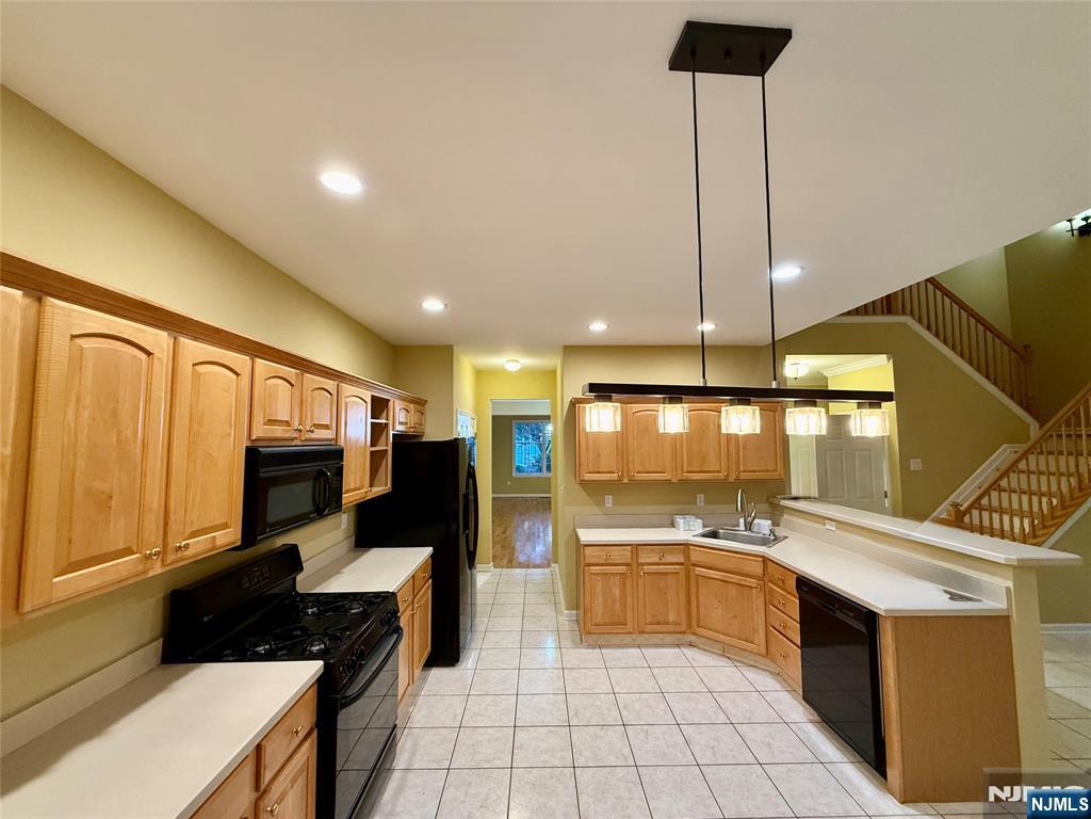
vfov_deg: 85.7
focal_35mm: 14
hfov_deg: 102.1
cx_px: 546
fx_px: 441
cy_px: 410
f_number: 2.2
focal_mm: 2.22
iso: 320
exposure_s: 1/120
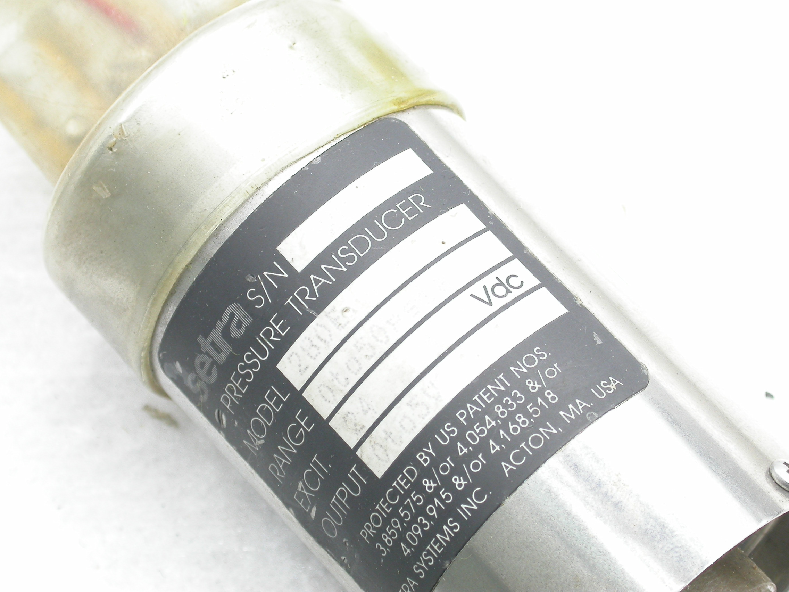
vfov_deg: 9.6
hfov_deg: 12.8
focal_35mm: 154
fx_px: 3510
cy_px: 296
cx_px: 394
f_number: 5.1
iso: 100
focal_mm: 32
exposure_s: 1/17.5
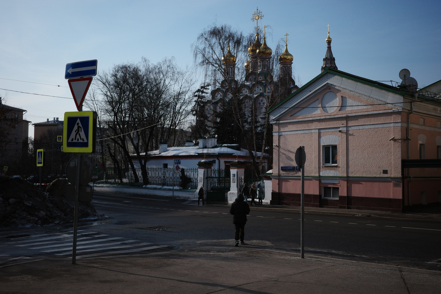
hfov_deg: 48.5
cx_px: 220
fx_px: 490
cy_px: 147
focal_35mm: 40
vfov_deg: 33.4
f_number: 11
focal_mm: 26
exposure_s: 1/500
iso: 400
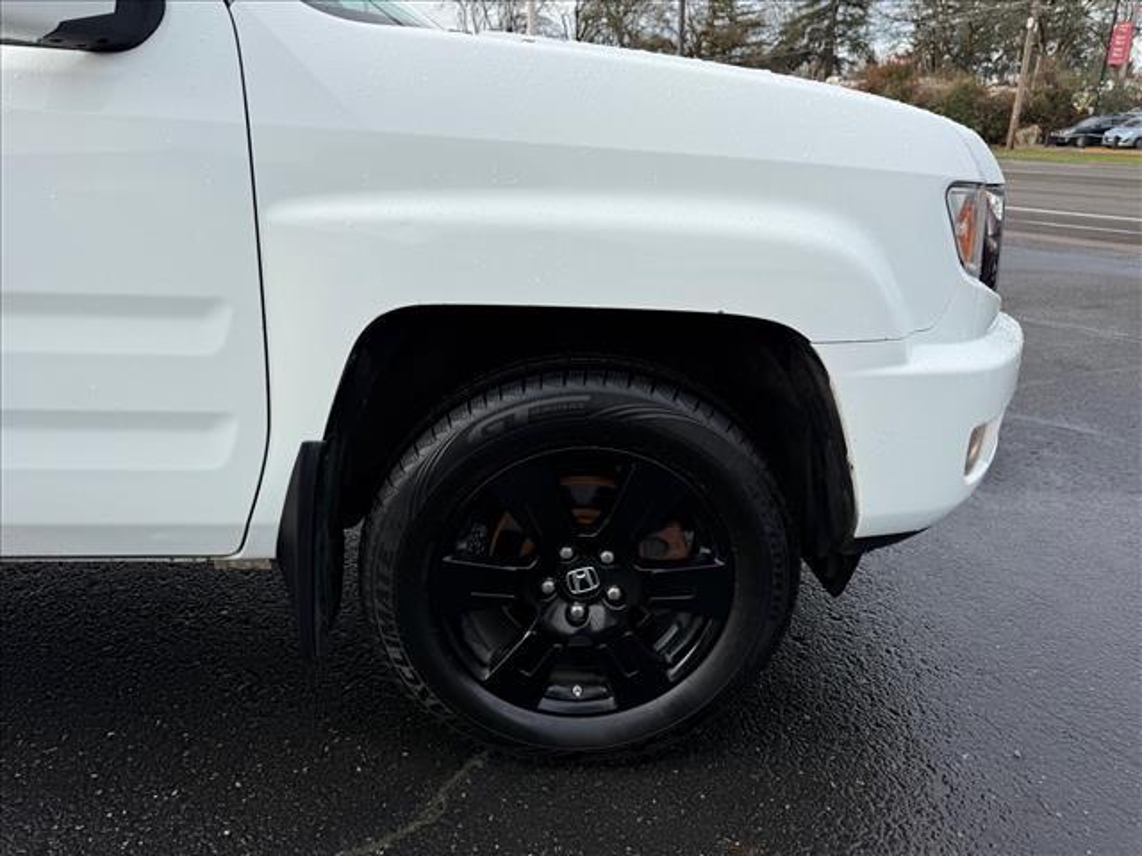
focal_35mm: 24
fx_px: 792
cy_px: 428
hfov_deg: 71.6
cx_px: 571
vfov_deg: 56.8
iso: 80
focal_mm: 6.76
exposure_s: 1/2299
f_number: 1.78
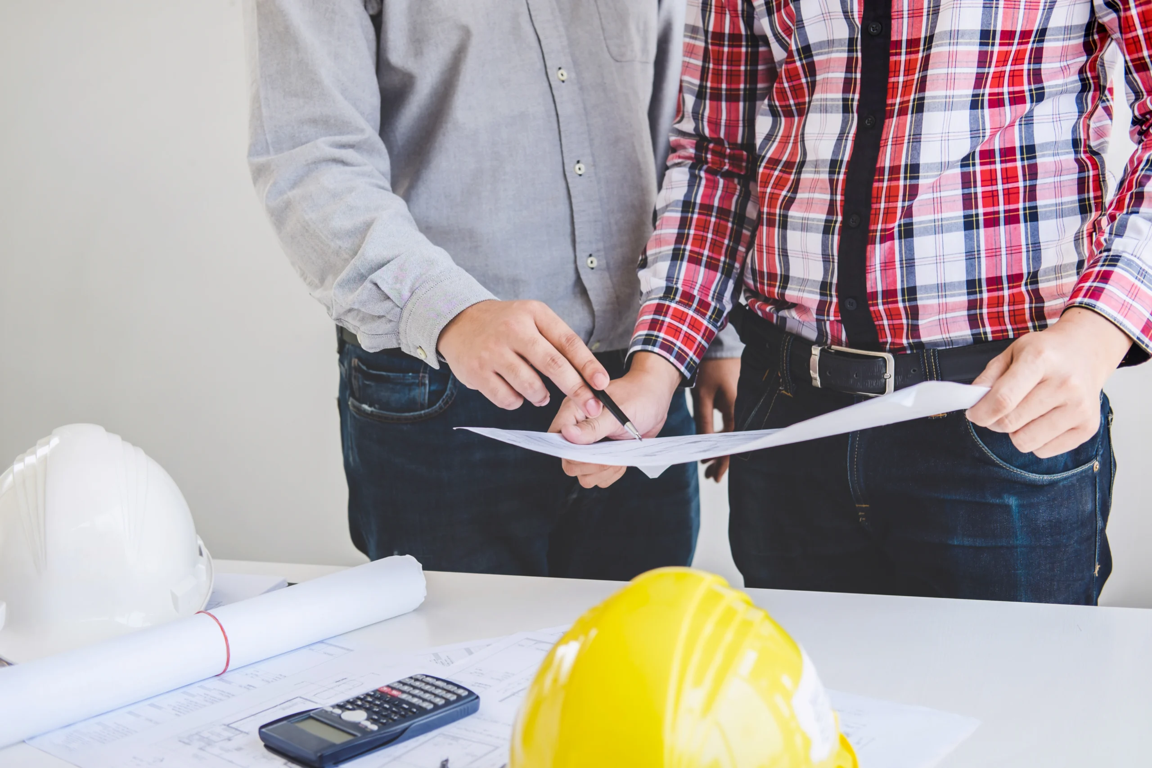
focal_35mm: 53
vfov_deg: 25.5
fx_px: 1696
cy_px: 384
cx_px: 576
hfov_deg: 37.5
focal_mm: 35
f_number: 2.8
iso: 200
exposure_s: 1/200
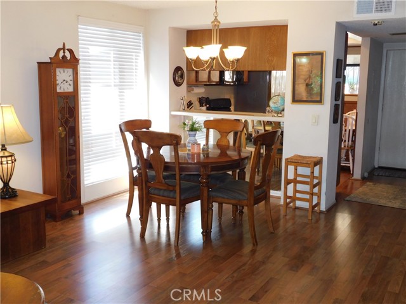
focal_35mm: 36
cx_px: 203
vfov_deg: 39.7
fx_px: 422
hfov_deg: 51.4
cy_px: 152
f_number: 3.5
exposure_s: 1/30
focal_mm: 6.3
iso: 200
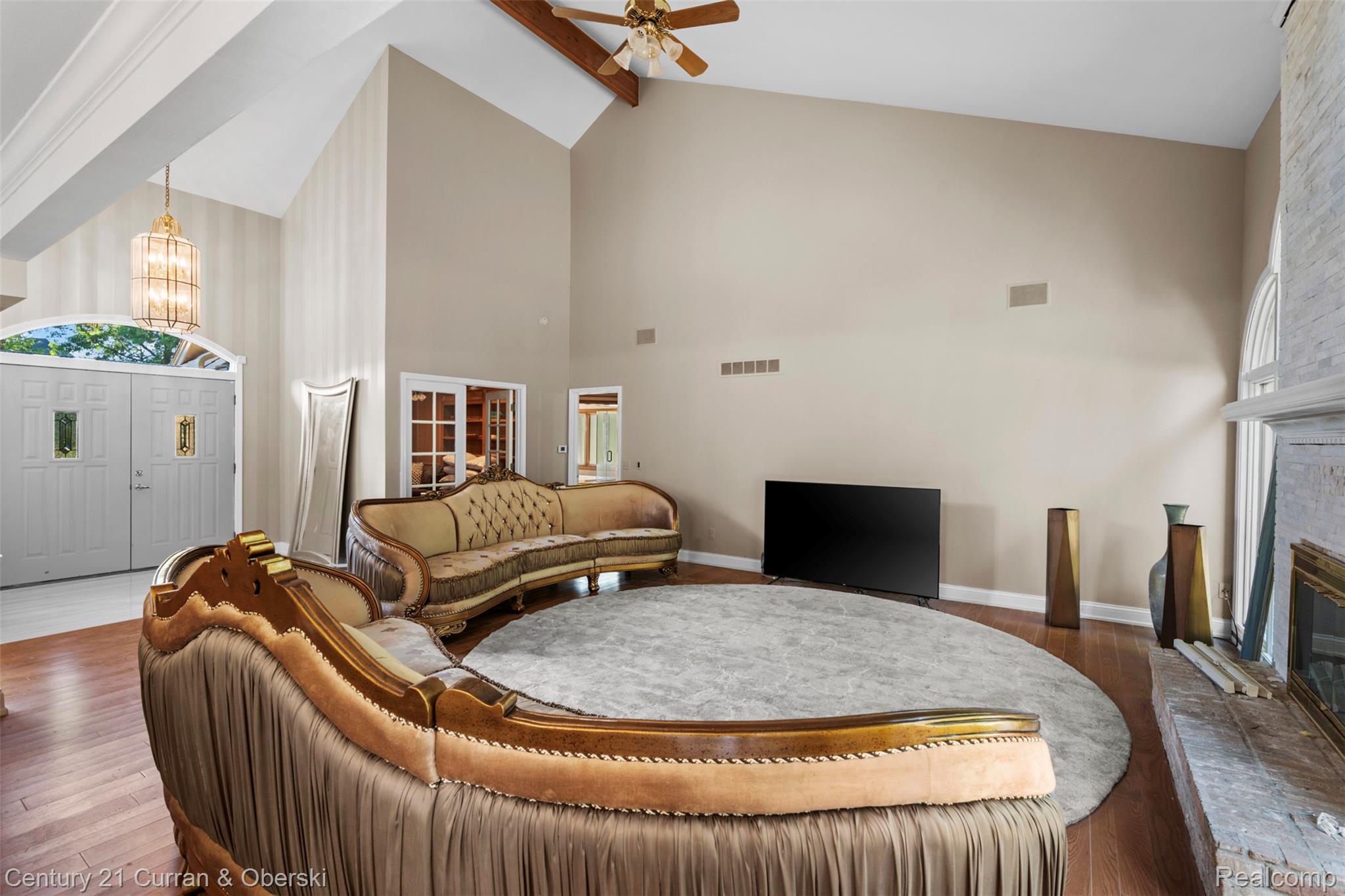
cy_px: 448
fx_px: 598
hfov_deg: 96.7
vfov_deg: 73.7
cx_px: 672
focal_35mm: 16
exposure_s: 1/1.67
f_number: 8
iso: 400
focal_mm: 16
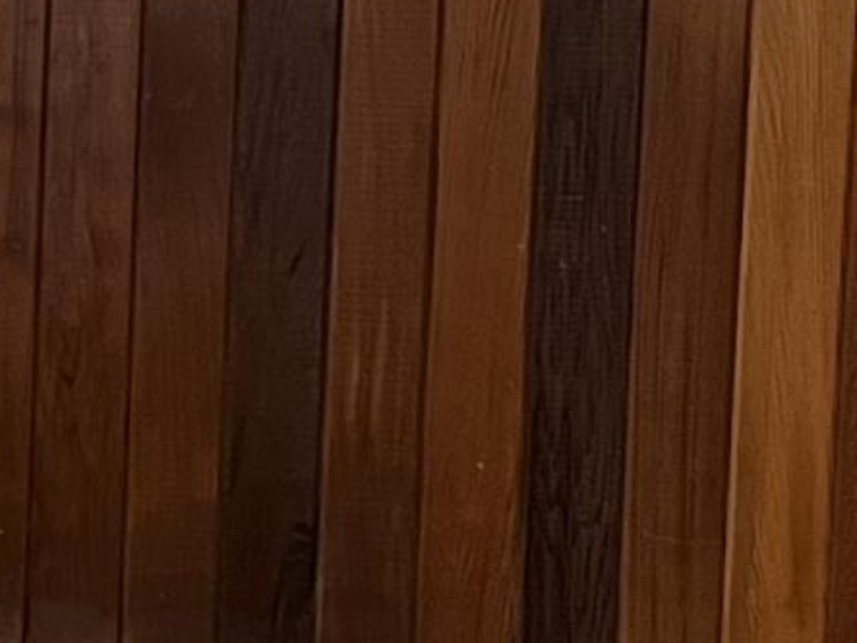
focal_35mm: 176
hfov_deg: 10.8
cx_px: -466
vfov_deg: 8.4
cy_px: 389
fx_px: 4356
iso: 200
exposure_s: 1/60
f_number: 1.5
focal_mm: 5.7
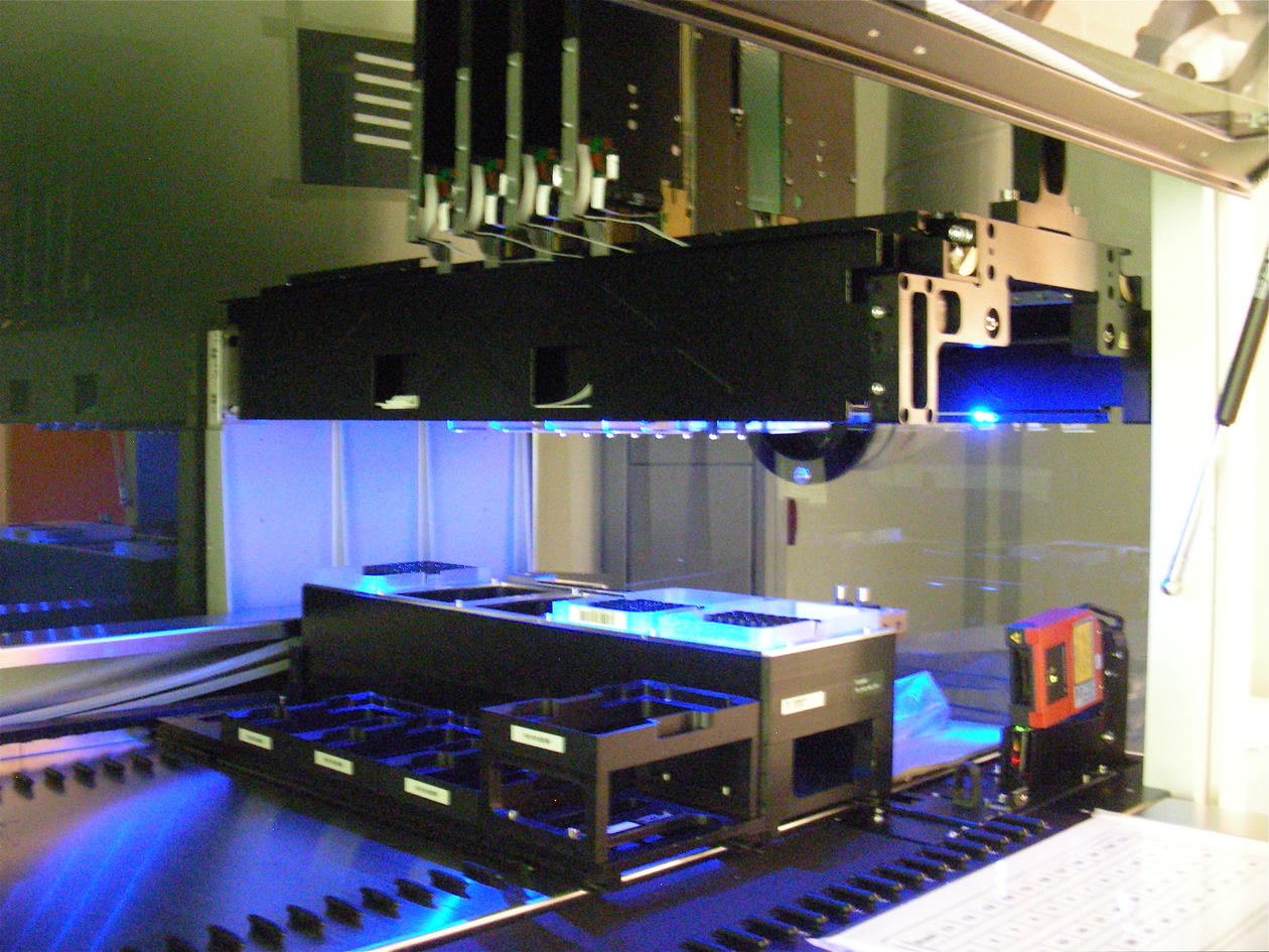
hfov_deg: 49.0
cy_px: 476
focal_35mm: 38
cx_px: 634
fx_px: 1393
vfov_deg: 37.7
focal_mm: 6.3
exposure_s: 1/3.5
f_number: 3.5
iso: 800
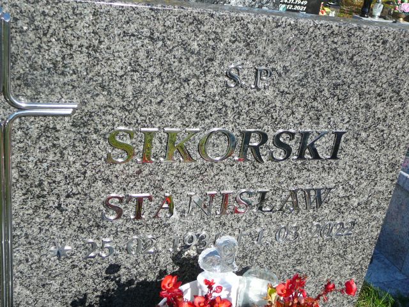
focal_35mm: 43
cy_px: 154
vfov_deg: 33.6
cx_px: 204
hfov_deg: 43.9
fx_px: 508
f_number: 3.2
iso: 80
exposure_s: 1/640
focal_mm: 6.4
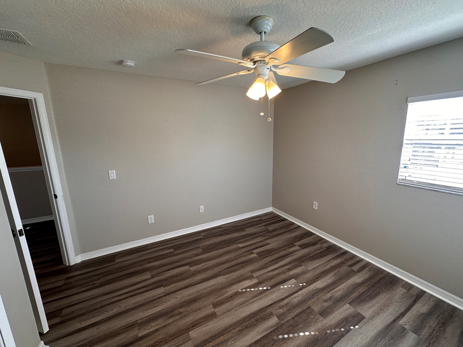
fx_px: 201
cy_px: 174
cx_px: 247
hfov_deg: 98.0
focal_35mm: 15
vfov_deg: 81.8
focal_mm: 2.22
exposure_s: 1/99
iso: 80
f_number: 2.2
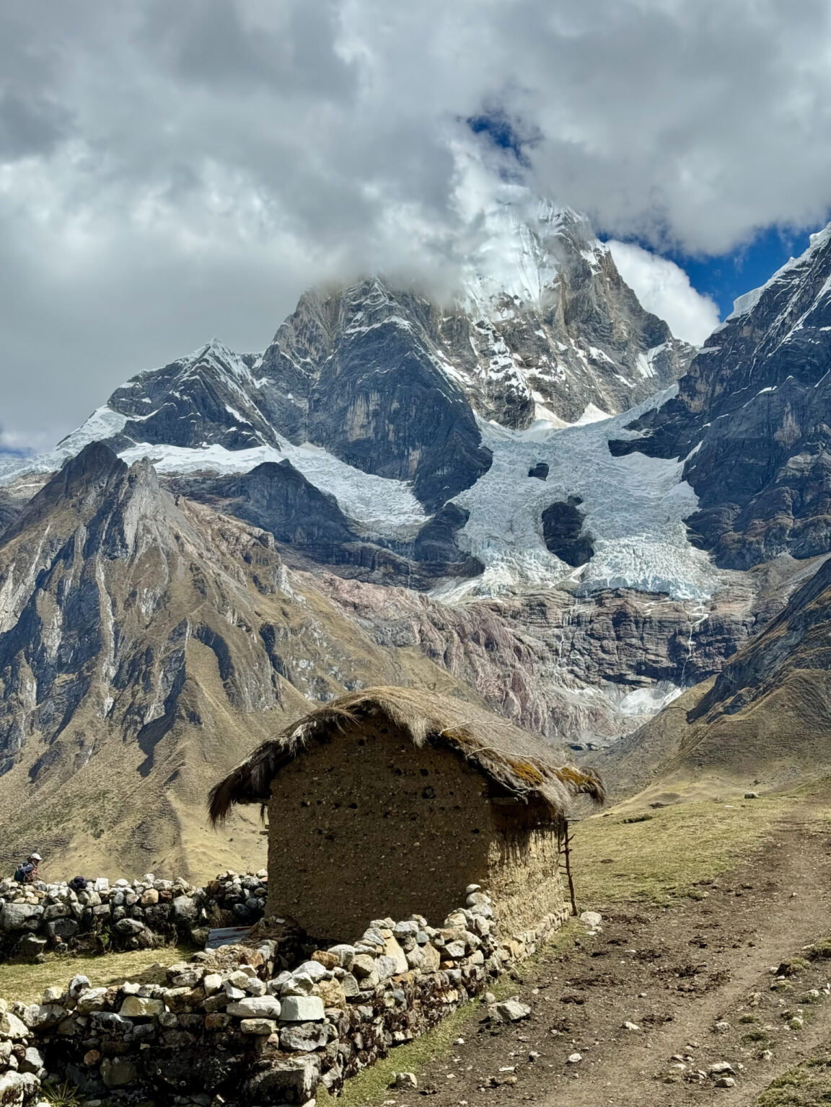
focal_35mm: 48
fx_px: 1536
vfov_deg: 39.7
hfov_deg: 30.3
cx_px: 416
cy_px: 554
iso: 64
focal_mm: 6.76
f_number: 1.78
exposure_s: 1/2513
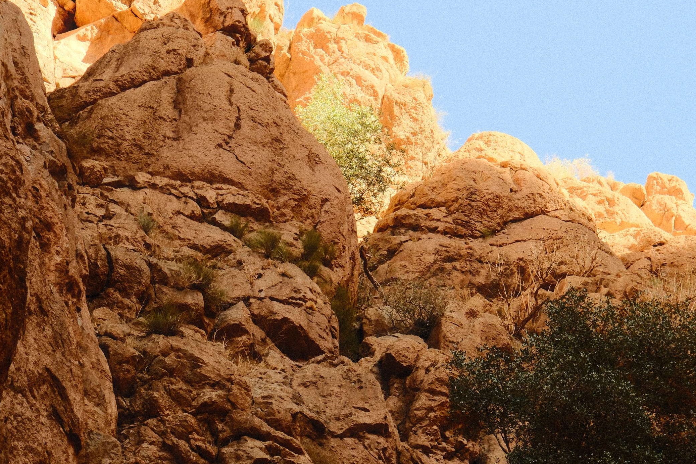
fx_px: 3229
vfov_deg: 8.2
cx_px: 348
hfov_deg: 12.3
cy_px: 194
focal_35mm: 167
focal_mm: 74.2
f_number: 4.5
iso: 640
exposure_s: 1/300
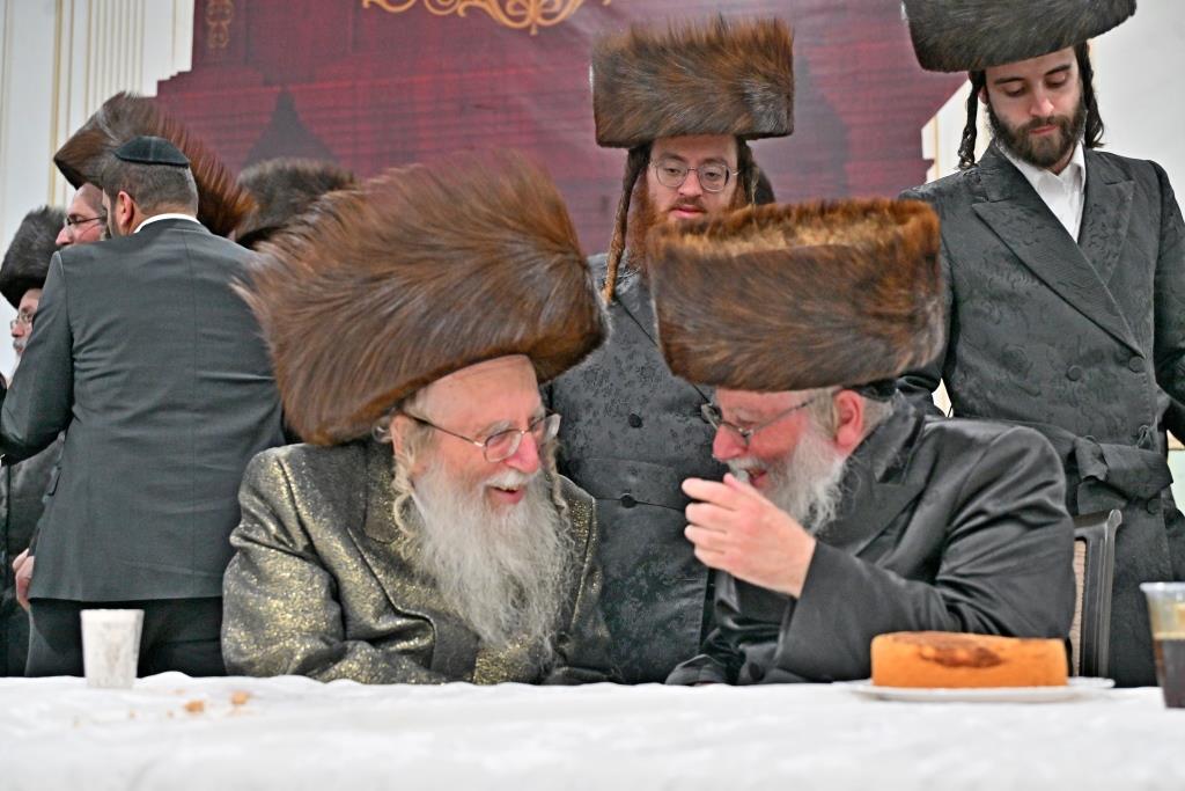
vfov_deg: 26.5
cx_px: 592
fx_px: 1679
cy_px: 396
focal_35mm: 51
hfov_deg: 38.9
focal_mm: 51
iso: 2000
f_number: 4
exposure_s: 1/250
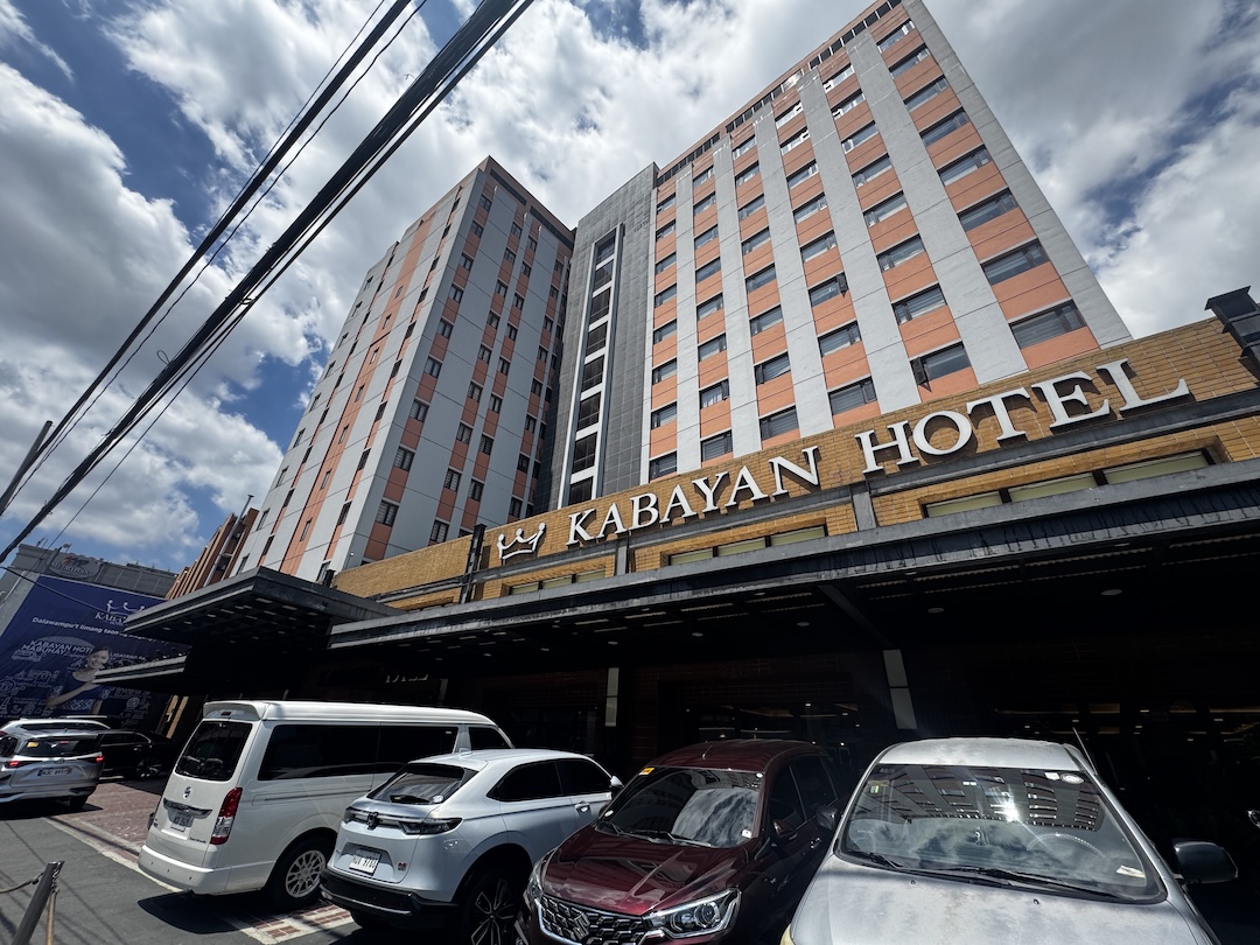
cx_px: 630
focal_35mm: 14
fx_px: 510
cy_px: 472
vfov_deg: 85.7
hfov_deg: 102.1
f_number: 2.2
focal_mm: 2.22
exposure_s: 1/1420
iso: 40
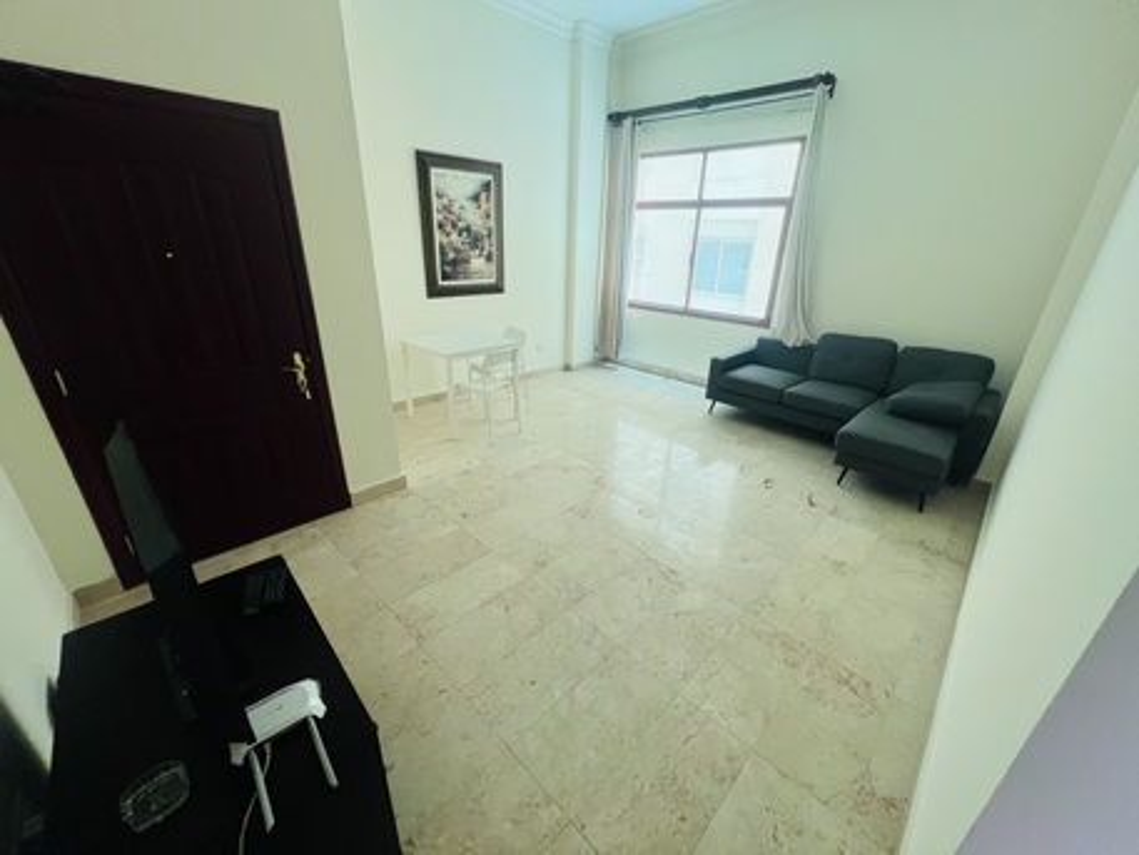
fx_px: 428
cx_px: 570
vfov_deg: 89.9
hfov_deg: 106.2
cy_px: 428
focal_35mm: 13
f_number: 1.8
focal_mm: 1.57
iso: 250
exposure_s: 1/75
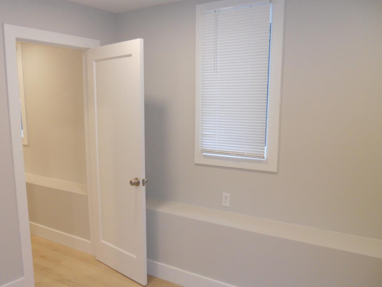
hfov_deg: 53.8
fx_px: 375
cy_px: 168
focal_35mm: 34
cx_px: 168
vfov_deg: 41.6
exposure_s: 1/30
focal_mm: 4.9
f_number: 3.2
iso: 250
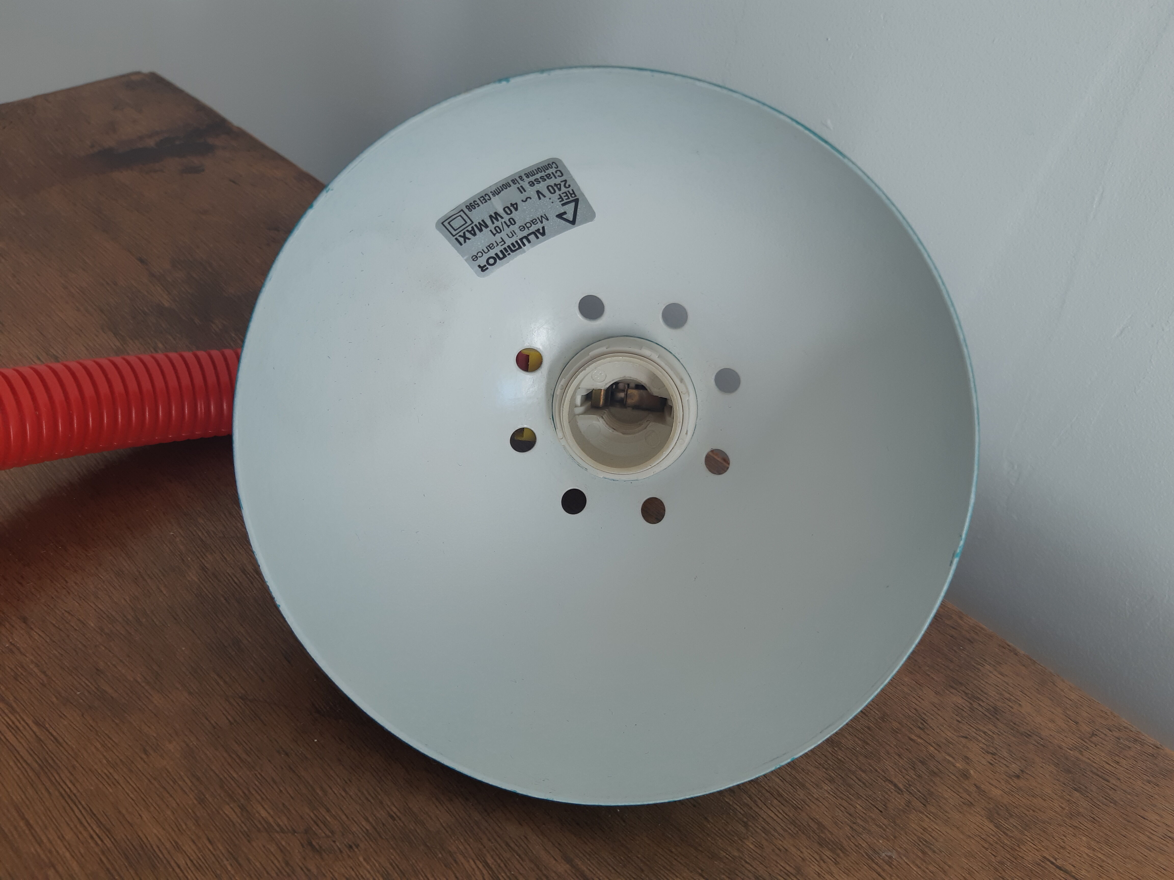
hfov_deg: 67.3
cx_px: 587
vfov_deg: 53.1
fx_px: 882
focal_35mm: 26
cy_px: 440
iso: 50
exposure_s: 1/60
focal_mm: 3.93
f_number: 1.7
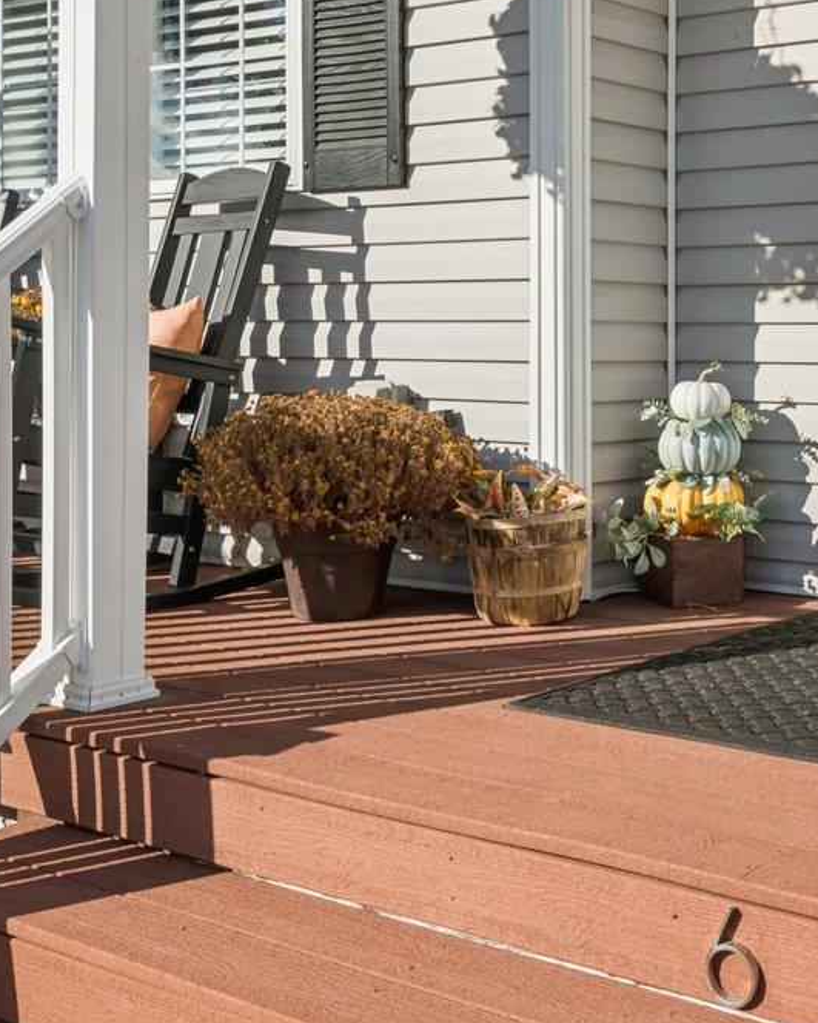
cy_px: 387
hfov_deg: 26.5
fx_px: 1665
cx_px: 769
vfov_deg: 34.0
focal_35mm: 55
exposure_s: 1/640
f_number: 9
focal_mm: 19
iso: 160
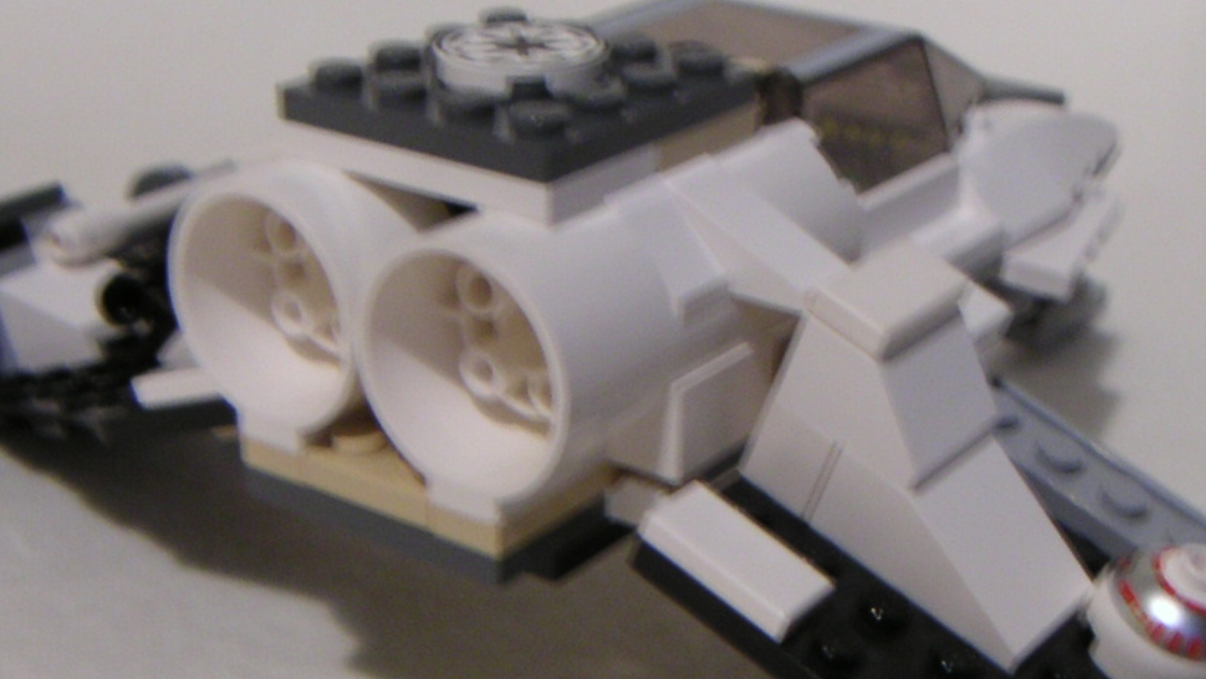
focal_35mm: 63
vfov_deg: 19.1
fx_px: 2015
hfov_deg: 33.2
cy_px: 436
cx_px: 705
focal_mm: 4.8
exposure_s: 1/2
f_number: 2.8
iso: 100
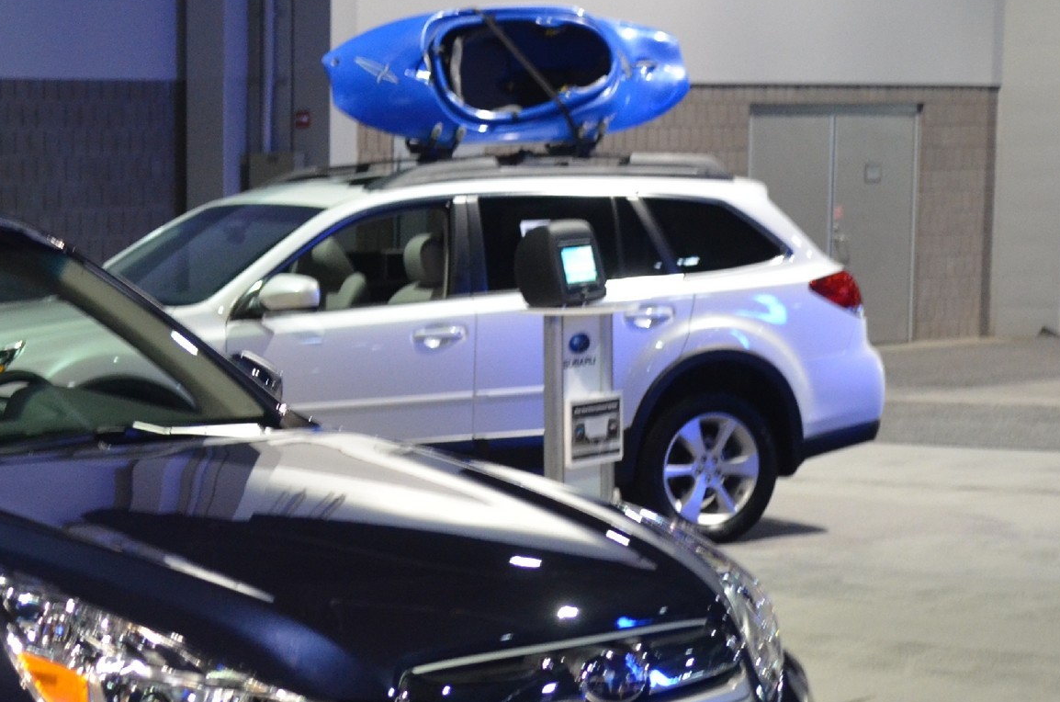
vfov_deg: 14.9
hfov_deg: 21.5
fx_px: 2674
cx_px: -57
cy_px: 527
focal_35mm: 91
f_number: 2.8
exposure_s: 1/30
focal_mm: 28
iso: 1600
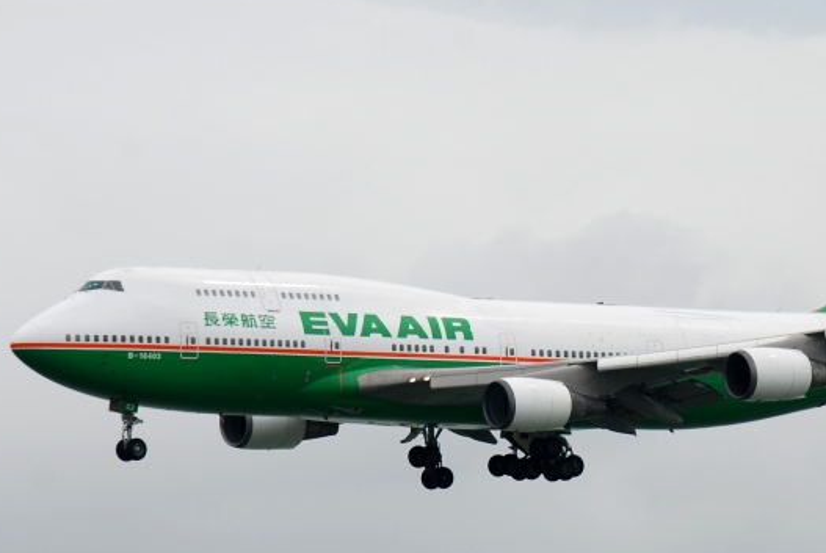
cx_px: 578
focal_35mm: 547
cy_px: 352
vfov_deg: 2.5
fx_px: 12568
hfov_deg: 3.8
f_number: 7.1
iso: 200
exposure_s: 1/800
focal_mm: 240
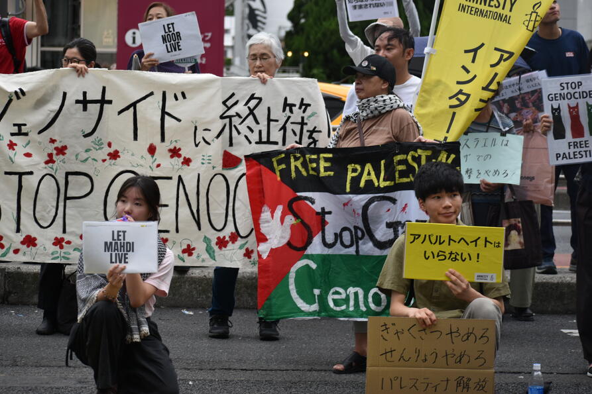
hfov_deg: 16.7
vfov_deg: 11.1
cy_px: 197
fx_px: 2022
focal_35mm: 123
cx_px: 296
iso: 400
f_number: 5
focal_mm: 82
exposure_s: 1/100
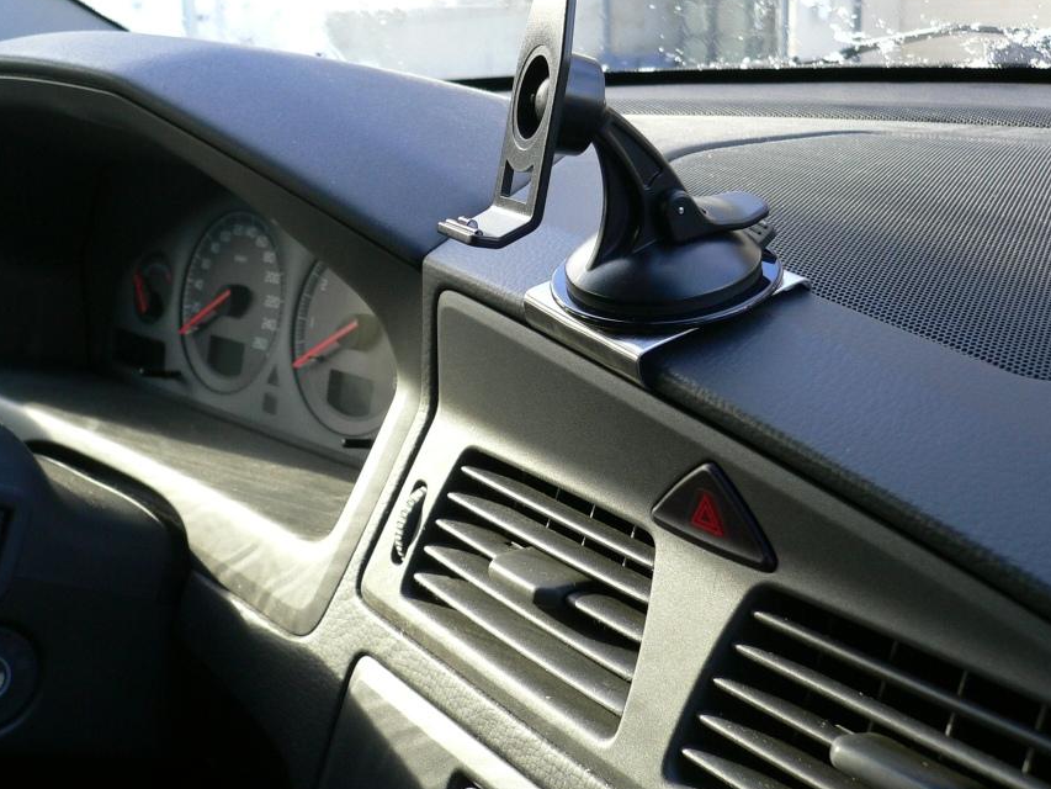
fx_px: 1275
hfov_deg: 44.8
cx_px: 546
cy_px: 344
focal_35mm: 42
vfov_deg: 34.3
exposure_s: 1/80
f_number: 2.8
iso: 100
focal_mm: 5.8
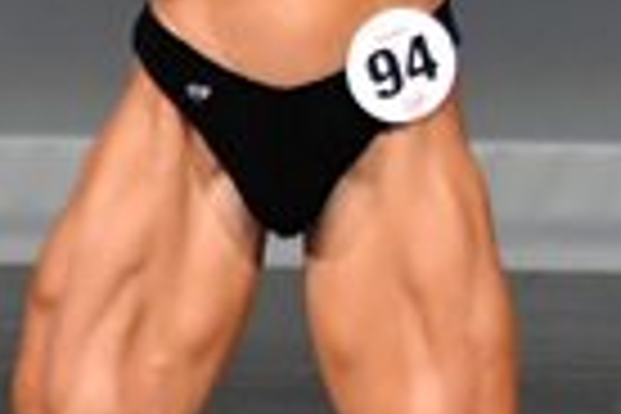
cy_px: 36
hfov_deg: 1.1
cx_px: 1667
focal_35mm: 1936
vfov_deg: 0.7
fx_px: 33393
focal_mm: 230
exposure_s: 1/400
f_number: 5.6
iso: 5000
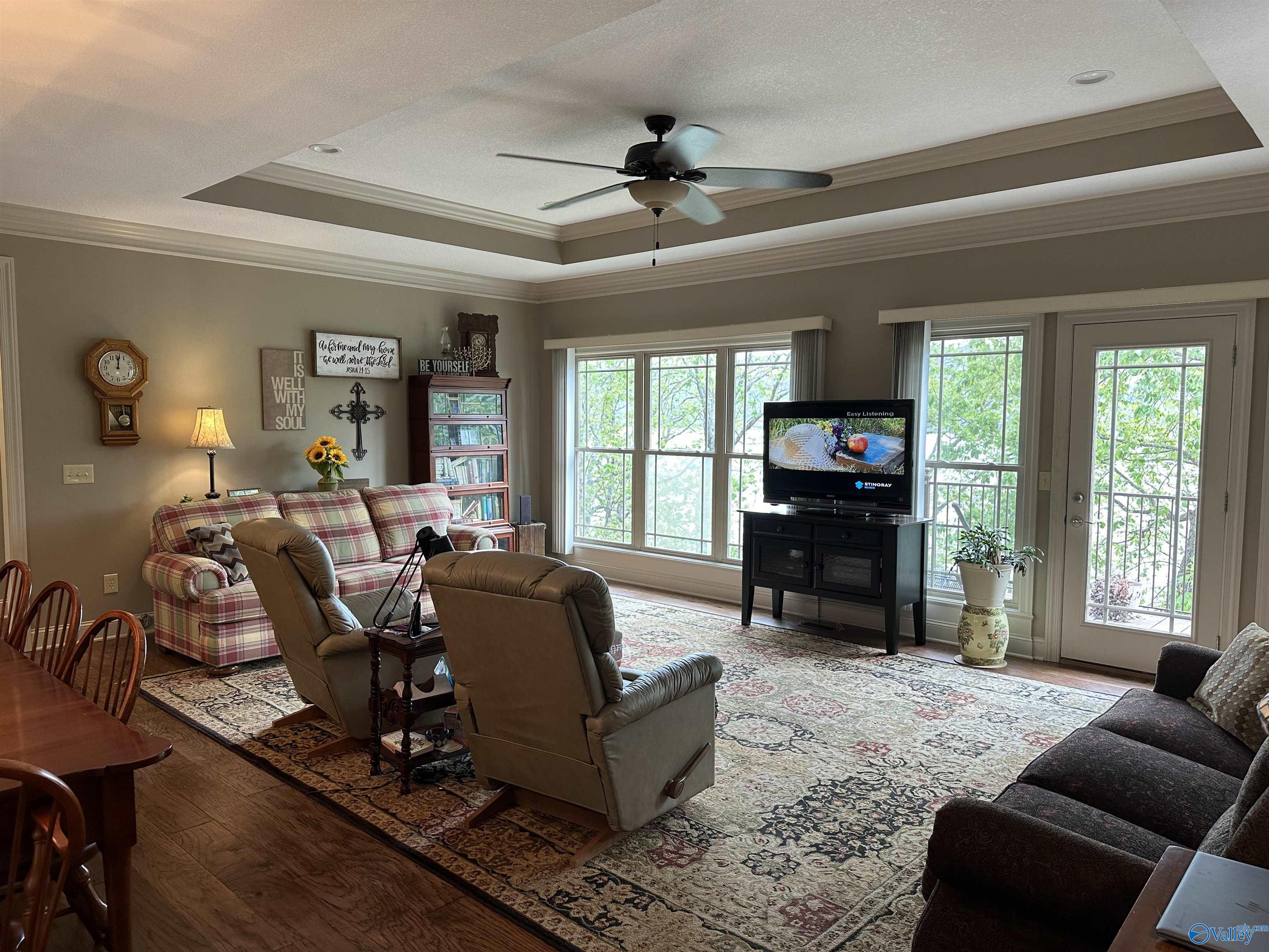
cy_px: 476
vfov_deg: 56.8
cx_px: 634
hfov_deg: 71.6
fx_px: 880
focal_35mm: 24
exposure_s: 1/120
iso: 125
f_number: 1.78
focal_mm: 6.86
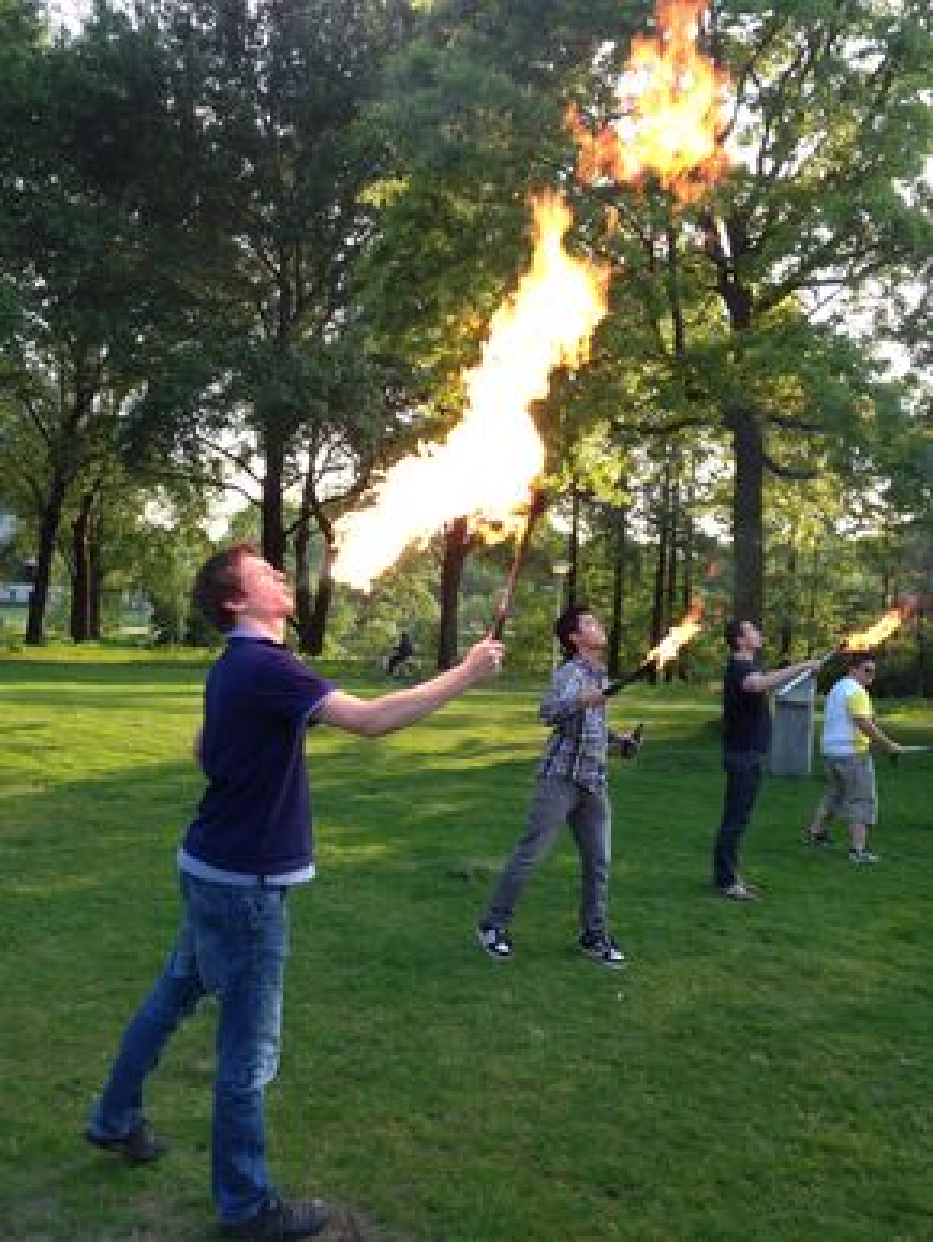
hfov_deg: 43.0
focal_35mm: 33
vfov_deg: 55.3
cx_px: 466
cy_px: 621
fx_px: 1185
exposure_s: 1/172
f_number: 2.4
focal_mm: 4.13
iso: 64
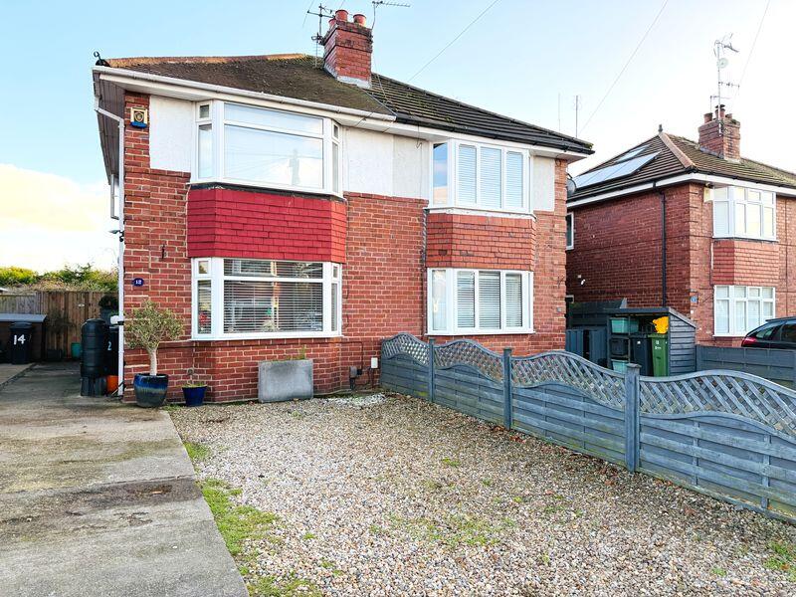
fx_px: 552
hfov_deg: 71.6
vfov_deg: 56.8
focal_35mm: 24
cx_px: 398
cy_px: 298
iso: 100
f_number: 1.78
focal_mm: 6.76
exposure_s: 1/555
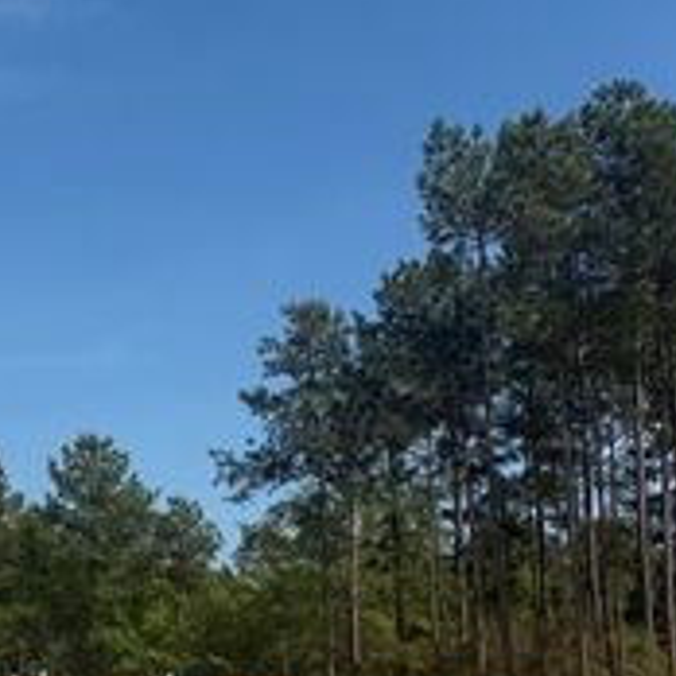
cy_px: 449
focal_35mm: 61
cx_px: -35
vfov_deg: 28.0
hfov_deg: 26.3
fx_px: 1348
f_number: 1.78
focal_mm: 6.76
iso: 80
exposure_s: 1/5714
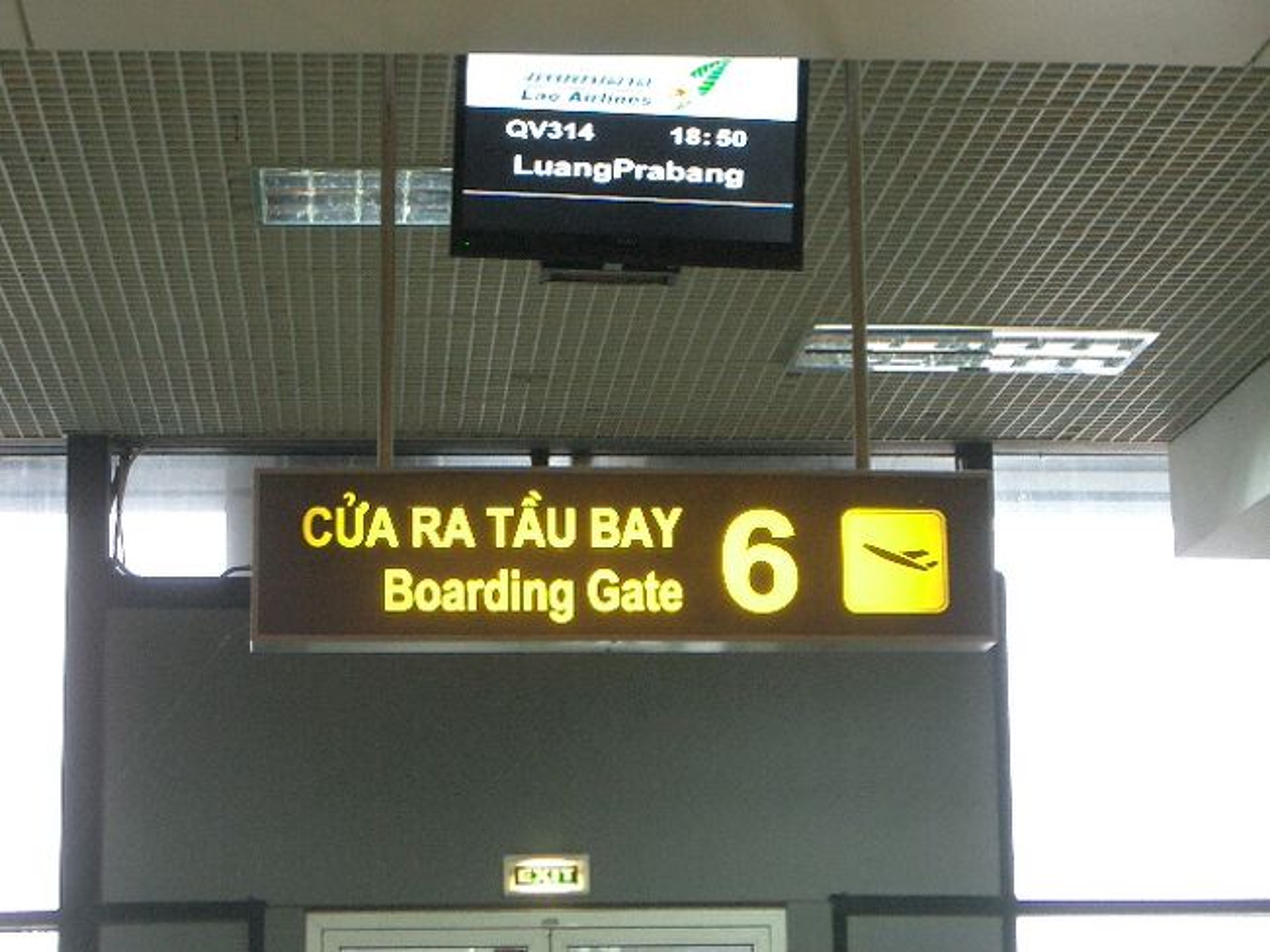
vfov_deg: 16.8
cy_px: 476
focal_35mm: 88
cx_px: 635
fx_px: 3227
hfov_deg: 22.3
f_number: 4.4
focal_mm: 14.6
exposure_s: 1/8
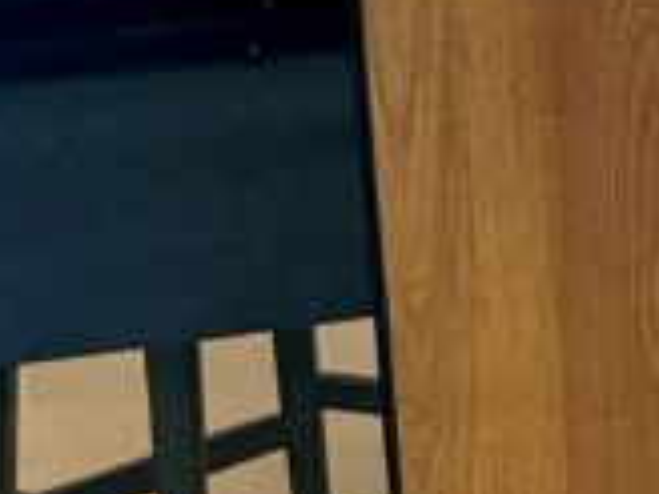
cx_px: 2242
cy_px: -414
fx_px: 3255
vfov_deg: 8.3
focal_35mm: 171
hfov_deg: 8.6
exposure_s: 1/151
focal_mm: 6.76
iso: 320
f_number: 1.78
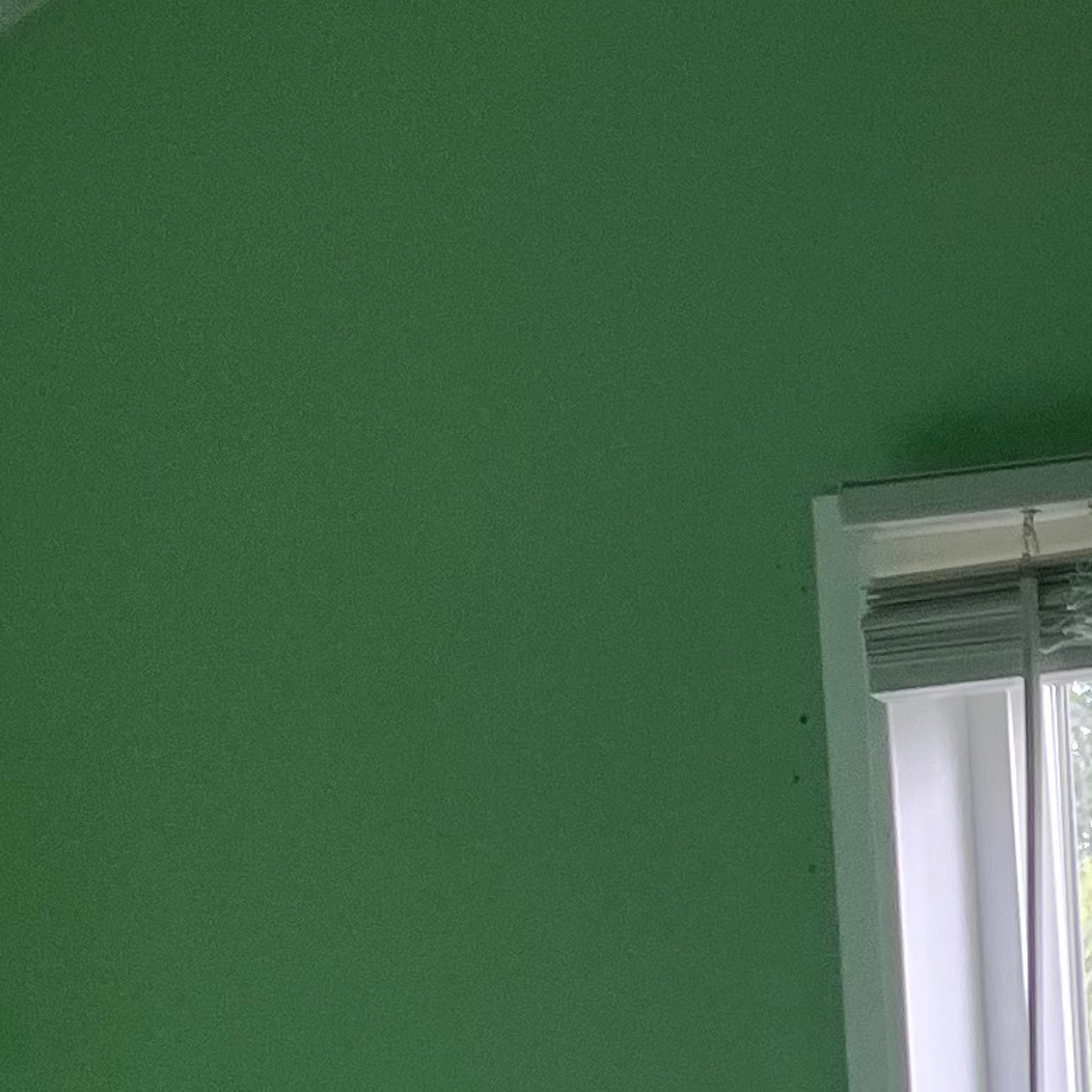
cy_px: 1982
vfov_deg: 13.2
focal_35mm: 119
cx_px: 1877
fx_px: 4247
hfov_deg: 13.4
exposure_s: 1/120
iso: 100
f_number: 1.6
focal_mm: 5.1
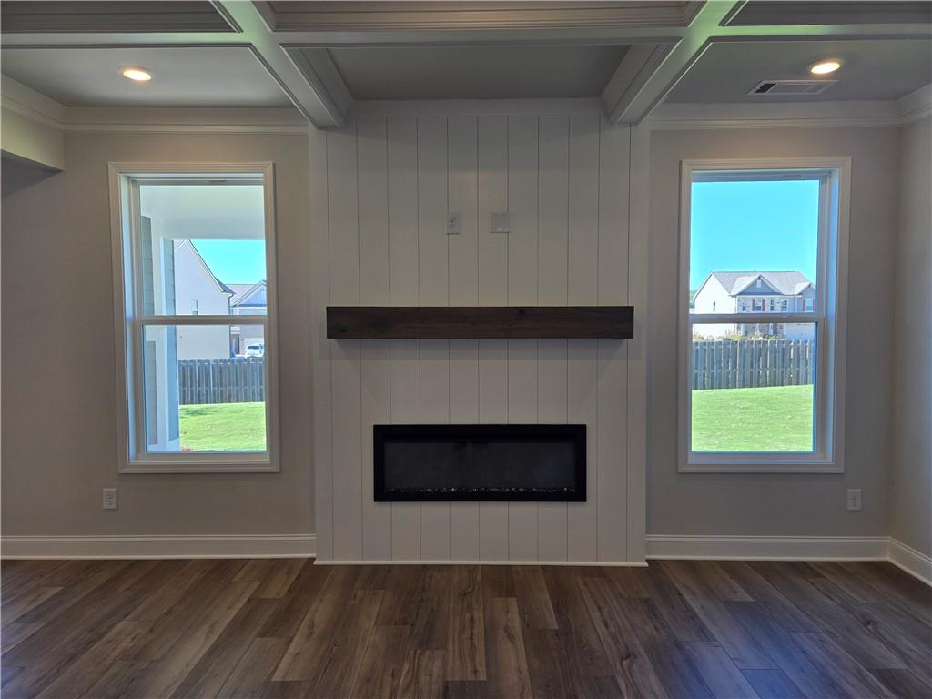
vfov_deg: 58.9
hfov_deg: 73.9
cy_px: 350
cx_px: 466
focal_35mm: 23
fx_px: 619
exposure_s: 1/120
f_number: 1.8
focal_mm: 5.4
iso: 25
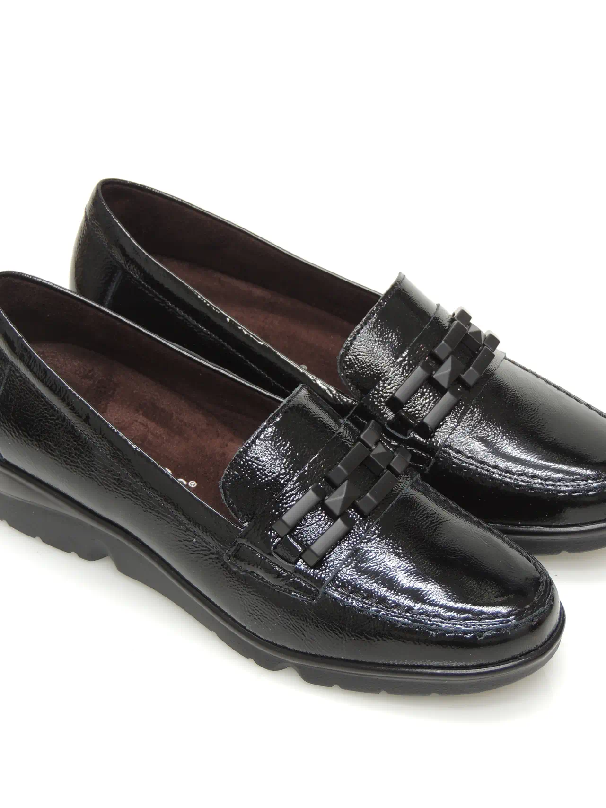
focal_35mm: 105
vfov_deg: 18.7
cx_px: 303
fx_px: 2451
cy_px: 404
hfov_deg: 14.1
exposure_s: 1/5
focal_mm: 18.7
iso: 100
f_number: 4.2
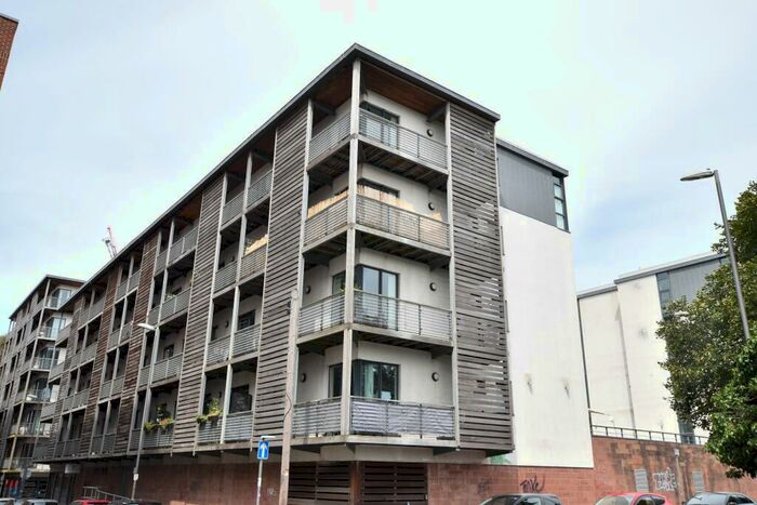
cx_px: 378
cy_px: 252
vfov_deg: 43.6
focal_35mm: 30
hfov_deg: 61.9
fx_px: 631
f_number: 6.3
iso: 100
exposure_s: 1/250
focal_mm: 20
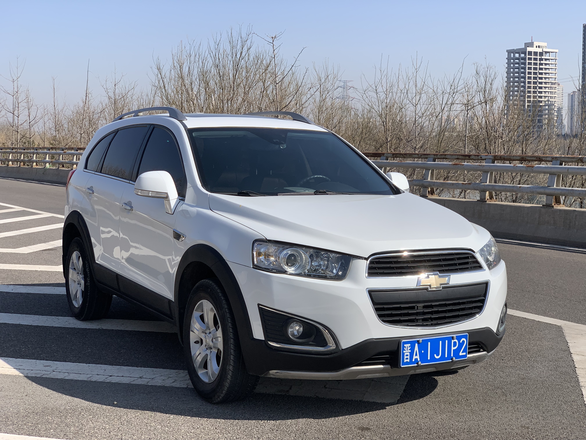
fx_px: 880
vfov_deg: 28.0
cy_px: 220
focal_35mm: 52
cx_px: 293
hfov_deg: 36.8
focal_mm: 6
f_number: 2.4
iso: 16
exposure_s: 1/1295
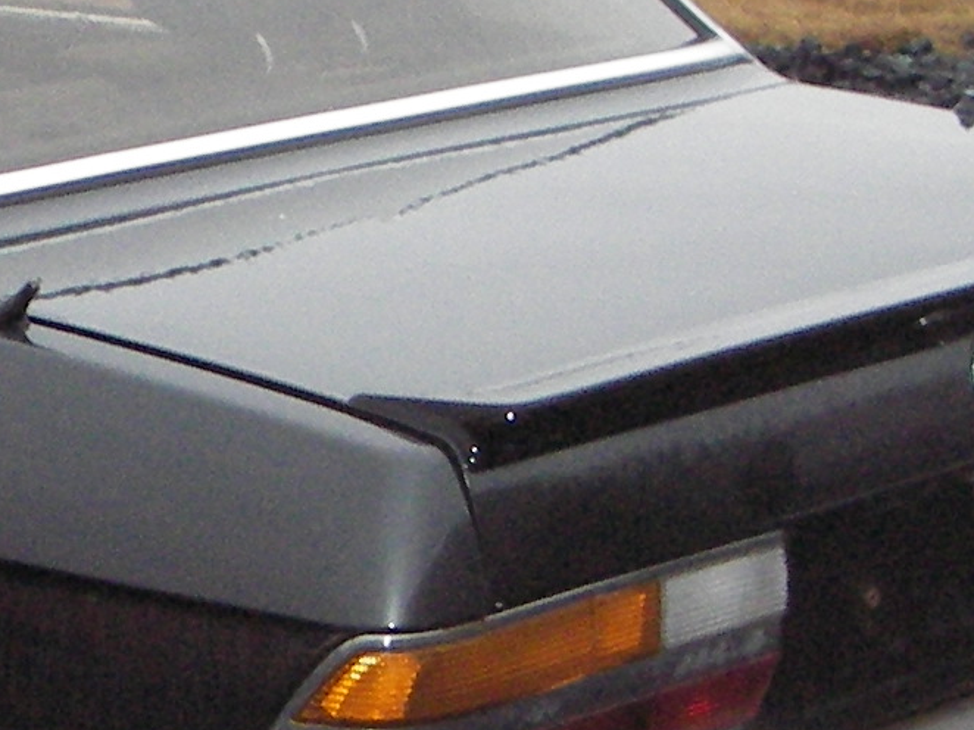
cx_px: -225
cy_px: 548
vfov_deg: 10.1
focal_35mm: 147
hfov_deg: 13.1
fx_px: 4135
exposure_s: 1/30
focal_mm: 6.3
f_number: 3.3
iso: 200
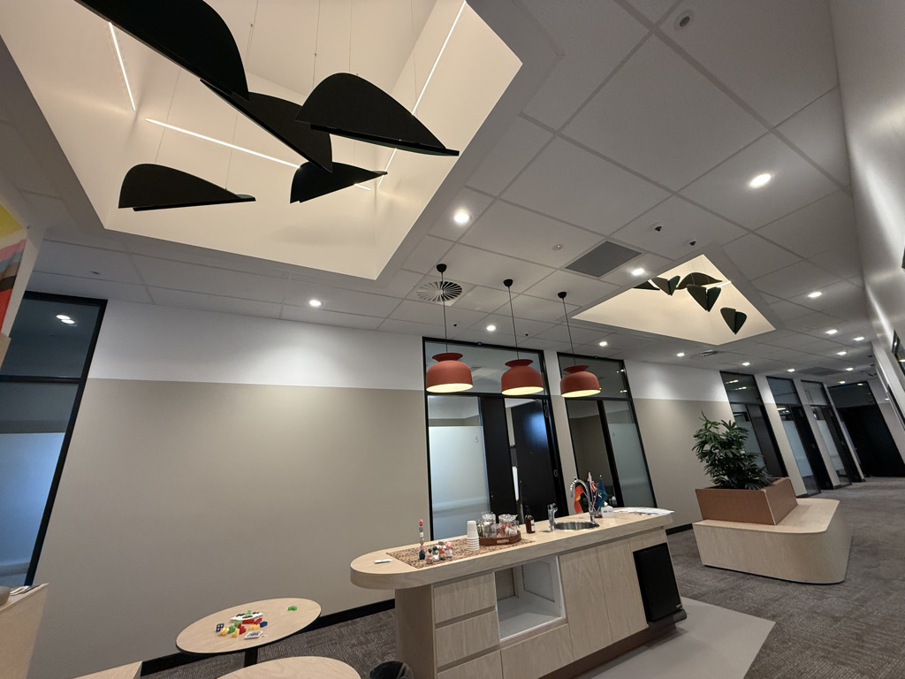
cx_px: 452
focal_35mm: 14
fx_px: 366
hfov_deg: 102.1
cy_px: 340
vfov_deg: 85.7
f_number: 2.2
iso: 400
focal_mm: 2.22
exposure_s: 1/100
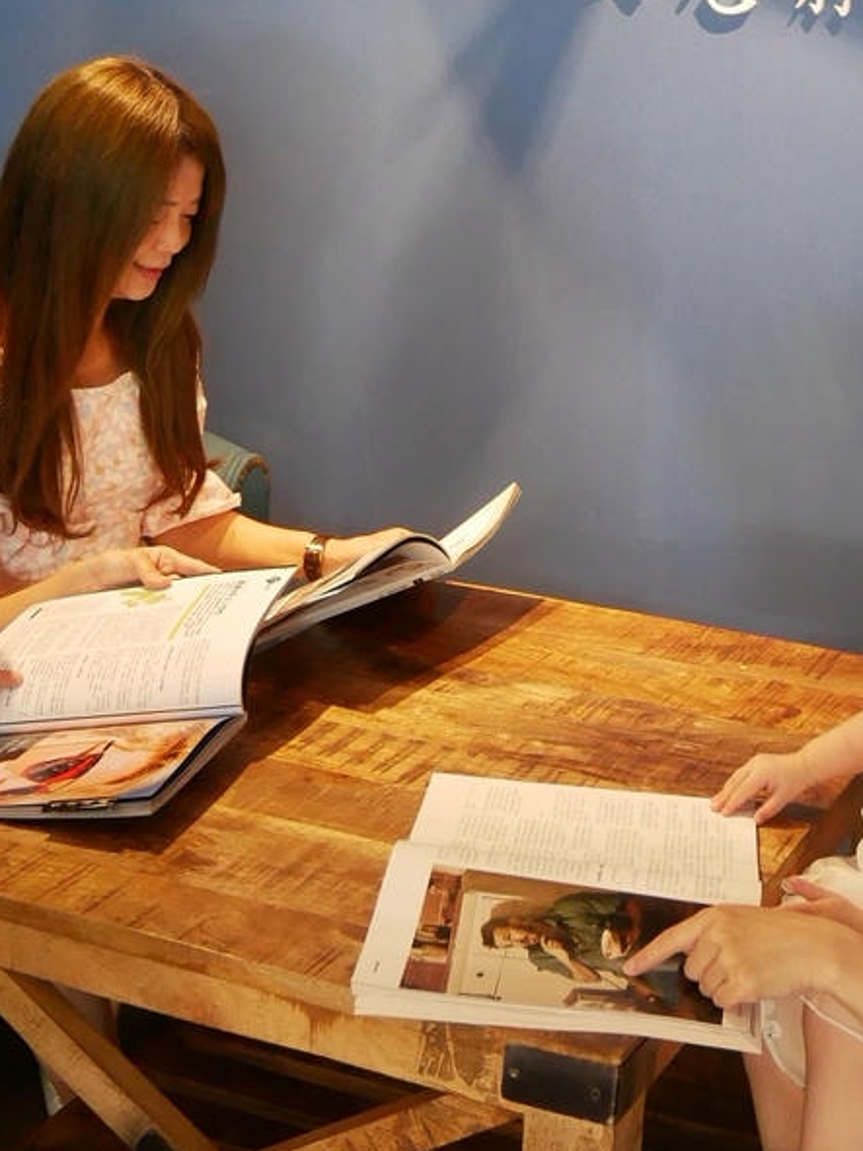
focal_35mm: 65
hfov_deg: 22.3
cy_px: 226
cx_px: 678
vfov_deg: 29.1
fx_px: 2161
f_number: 3.5
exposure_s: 1/60
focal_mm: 12
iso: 1000
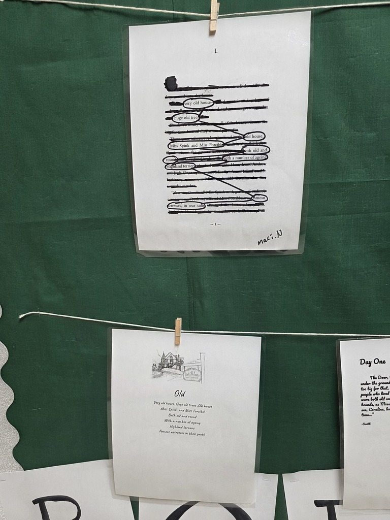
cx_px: 195
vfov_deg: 73.9
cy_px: 260
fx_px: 346
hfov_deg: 58.9
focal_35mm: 23
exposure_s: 1/120
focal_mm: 6.3
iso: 250
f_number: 1.7
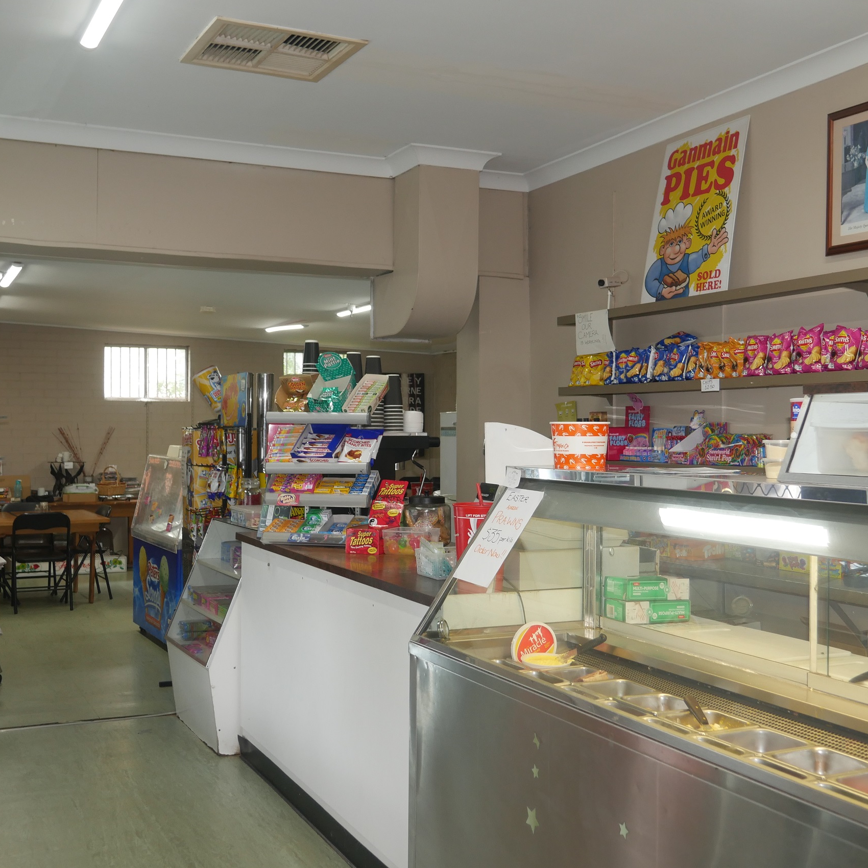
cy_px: 430
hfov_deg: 39.1
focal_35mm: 43
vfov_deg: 39.2
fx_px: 1220
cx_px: 467
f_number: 4
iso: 400
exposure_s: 1/60
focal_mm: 18
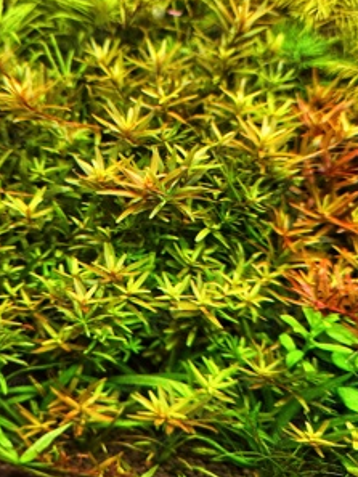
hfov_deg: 45.2
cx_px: 143
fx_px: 427
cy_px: 194
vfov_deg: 57.9
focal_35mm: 31
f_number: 1.7
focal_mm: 6.3
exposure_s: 1/51
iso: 64
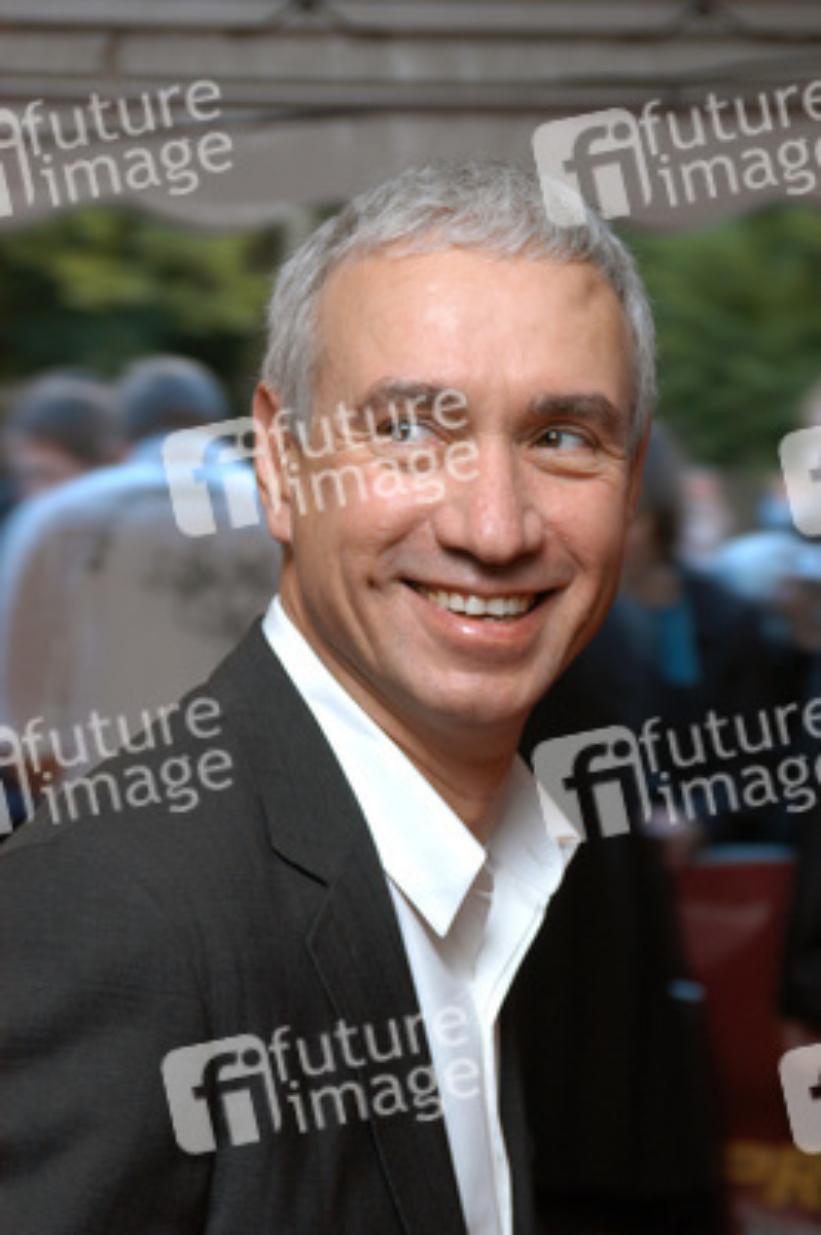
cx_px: 410
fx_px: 3392
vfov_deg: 20.6
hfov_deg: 13.8
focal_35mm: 99
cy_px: 618
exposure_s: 1/60
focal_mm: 66
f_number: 5.6
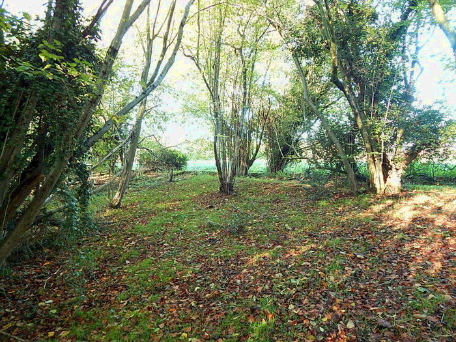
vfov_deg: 61.1
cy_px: 171
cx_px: 228
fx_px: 290
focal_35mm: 22
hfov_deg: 76.4
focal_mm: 4
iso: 125
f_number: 3
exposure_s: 1/15
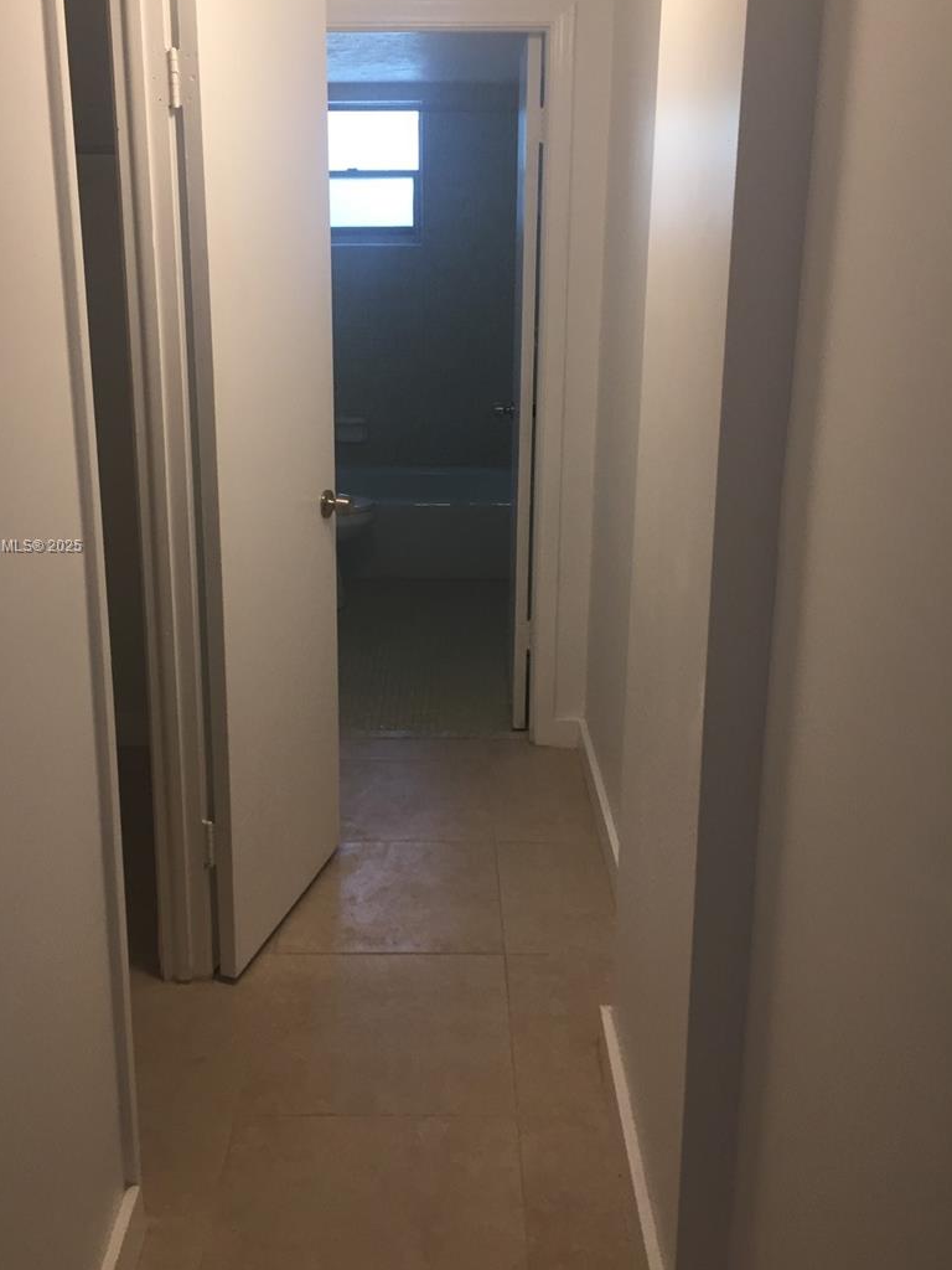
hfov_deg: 41.7
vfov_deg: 53.8
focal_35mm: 34
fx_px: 1247
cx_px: 413
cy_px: 547
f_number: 2.2
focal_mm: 4.15
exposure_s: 1/30
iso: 40
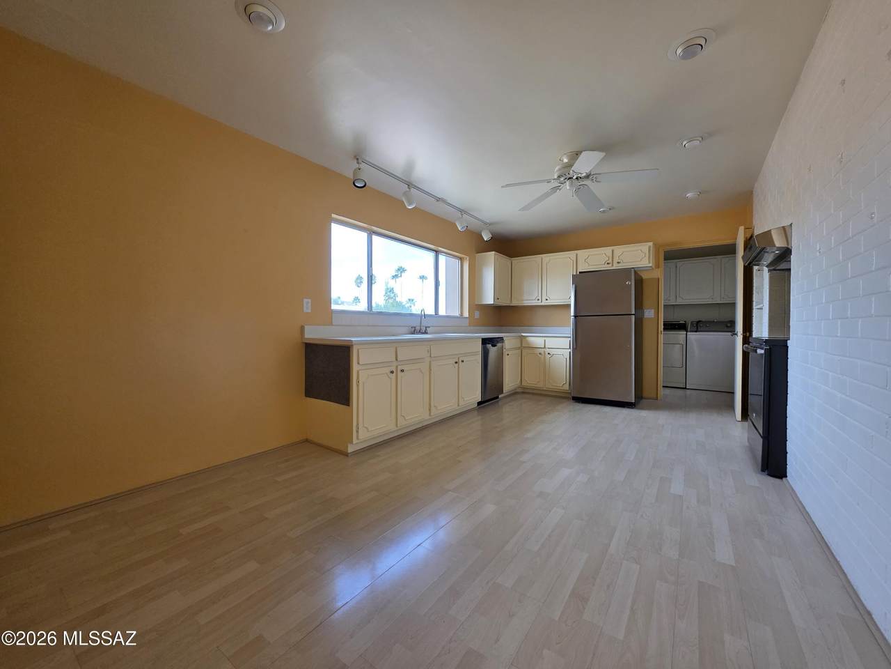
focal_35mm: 13
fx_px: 335
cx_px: 446
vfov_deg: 89.9
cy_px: 334
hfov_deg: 106.2
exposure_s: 1/120
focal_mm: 2.2
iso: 200
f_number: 1.9
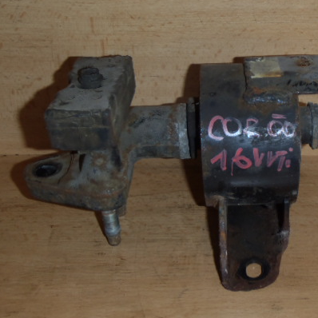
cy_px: 145
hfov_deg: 31.1
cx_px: 237
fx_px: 561
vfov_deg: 31.6
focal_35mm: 54
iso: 100
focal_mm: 6.83
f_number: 4.6
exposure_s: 1/40
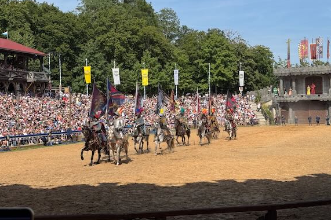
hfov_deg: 35.6
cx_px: 155
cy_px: 109
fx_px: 515
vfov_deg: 24.2
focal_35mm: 56
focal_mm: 6.76
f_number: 1.78
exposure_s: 1/4975
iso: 64
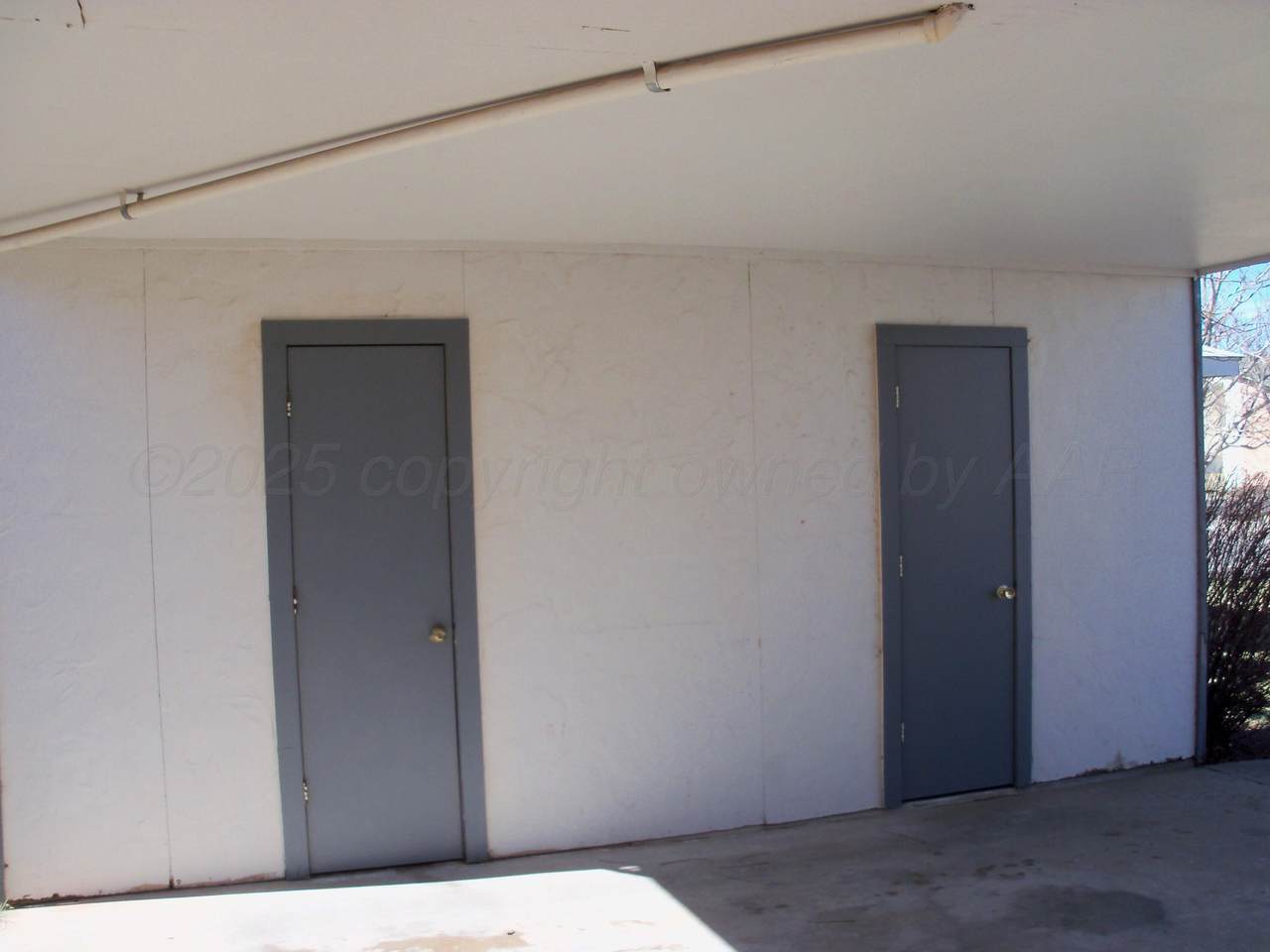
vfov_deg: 40.7
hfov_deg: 52.6
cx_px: 635
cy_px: 476
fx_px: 1284
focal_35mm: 35
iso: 80
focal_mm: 6.3
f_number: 3
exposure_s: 1/400
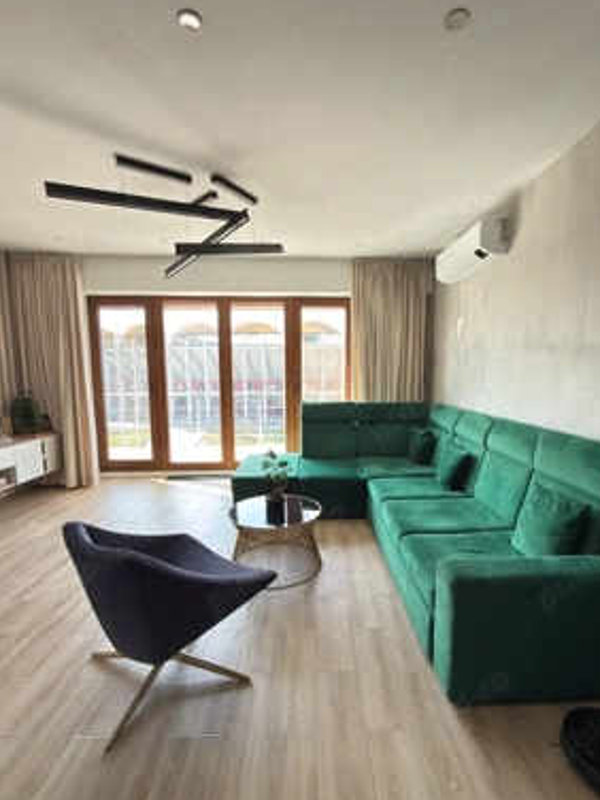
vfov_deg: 91.0
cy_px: 417
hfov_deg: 74.7
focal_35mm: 17
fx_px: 393
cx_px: 317
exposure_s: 1/64
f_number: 2.2
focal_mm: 2.22
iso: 64
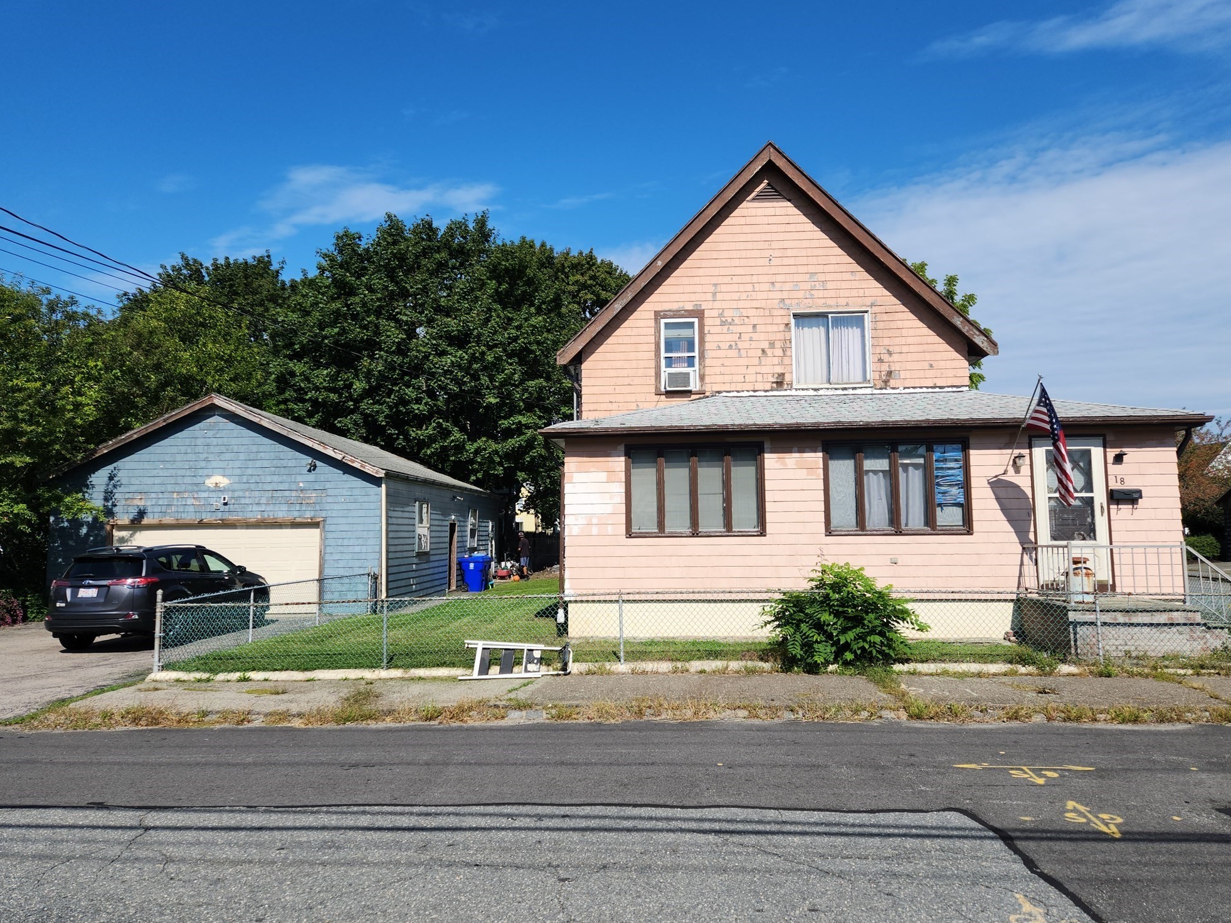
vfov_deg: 56.8
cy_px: 451
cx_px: 615
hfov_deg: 71.6
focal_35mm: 24
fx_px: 853
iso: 20
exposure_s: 1/2169
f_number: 1.8
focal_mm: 5.4
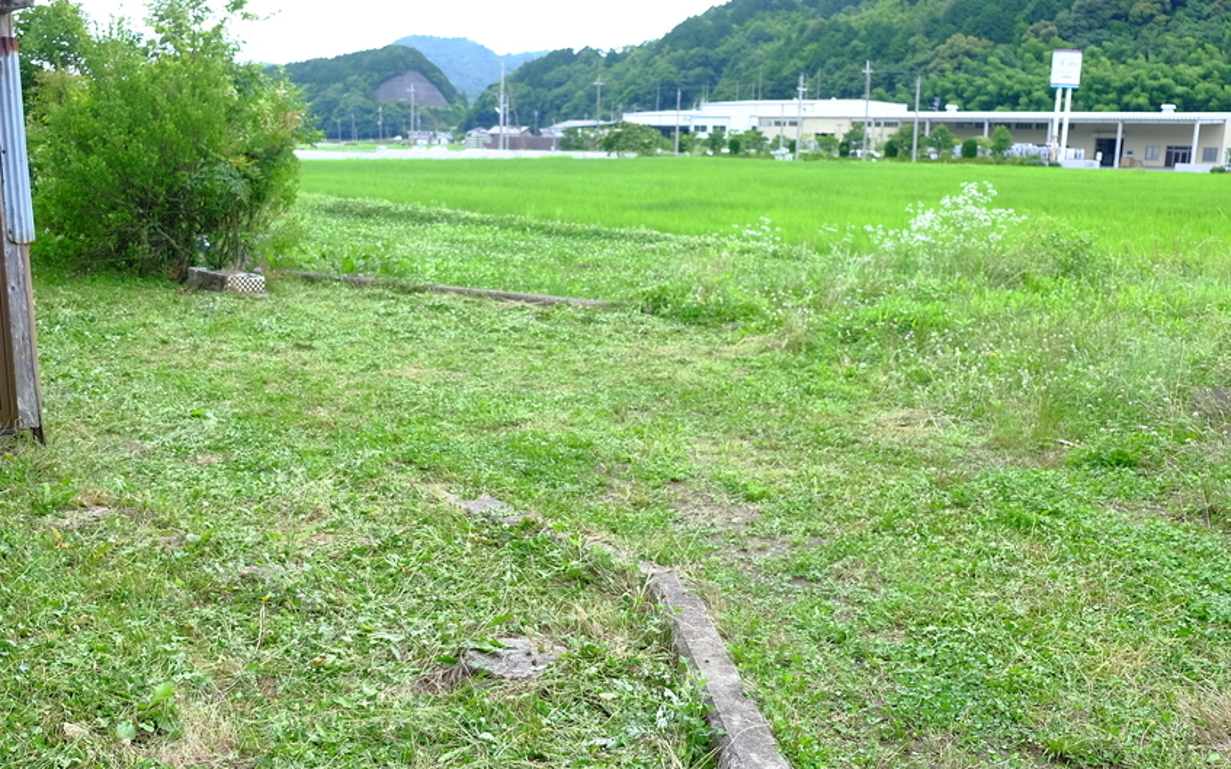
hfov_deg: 50.1
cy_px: 472
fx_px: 1308
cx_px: 491
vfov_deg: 32.6
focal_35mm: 39
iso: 200
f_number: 2.8
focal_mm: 18
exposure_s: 1/250
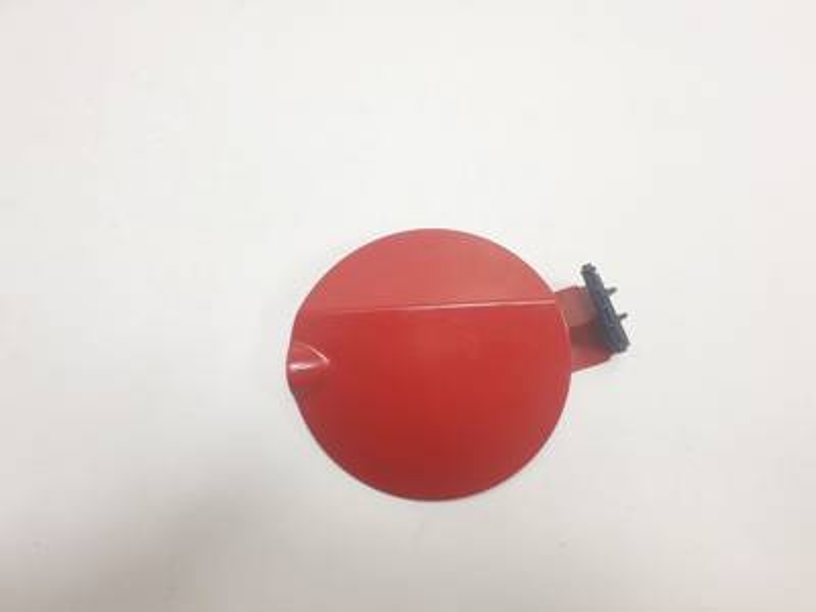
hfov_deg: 67.3
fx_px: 613
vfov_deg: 53.1
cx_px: 408
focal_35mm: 26
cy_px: 306
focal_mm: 4.3
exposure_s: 1/280
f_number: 2.4
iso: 50
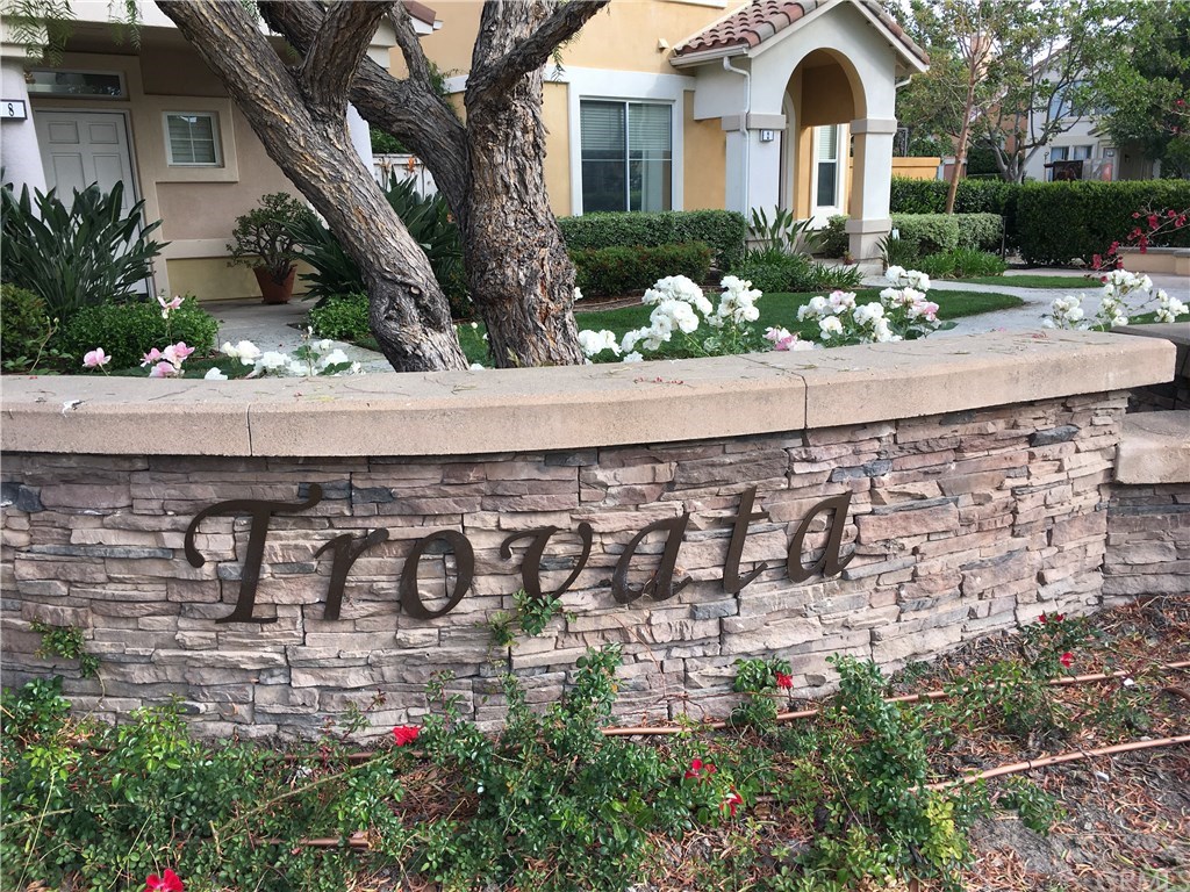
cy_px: 446
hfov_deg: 61.7
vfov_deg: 48.2
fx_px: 997
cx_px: 595
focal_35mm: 29
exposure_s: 1/363
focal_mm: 4.15
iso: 25
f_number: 2.2
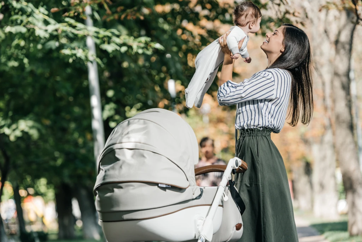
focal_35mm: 155
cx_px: 181
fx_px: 1559
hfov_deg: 13.2
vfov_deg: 8.9
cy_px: 121
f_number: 4
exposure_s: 1/250
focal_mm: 155
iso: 200
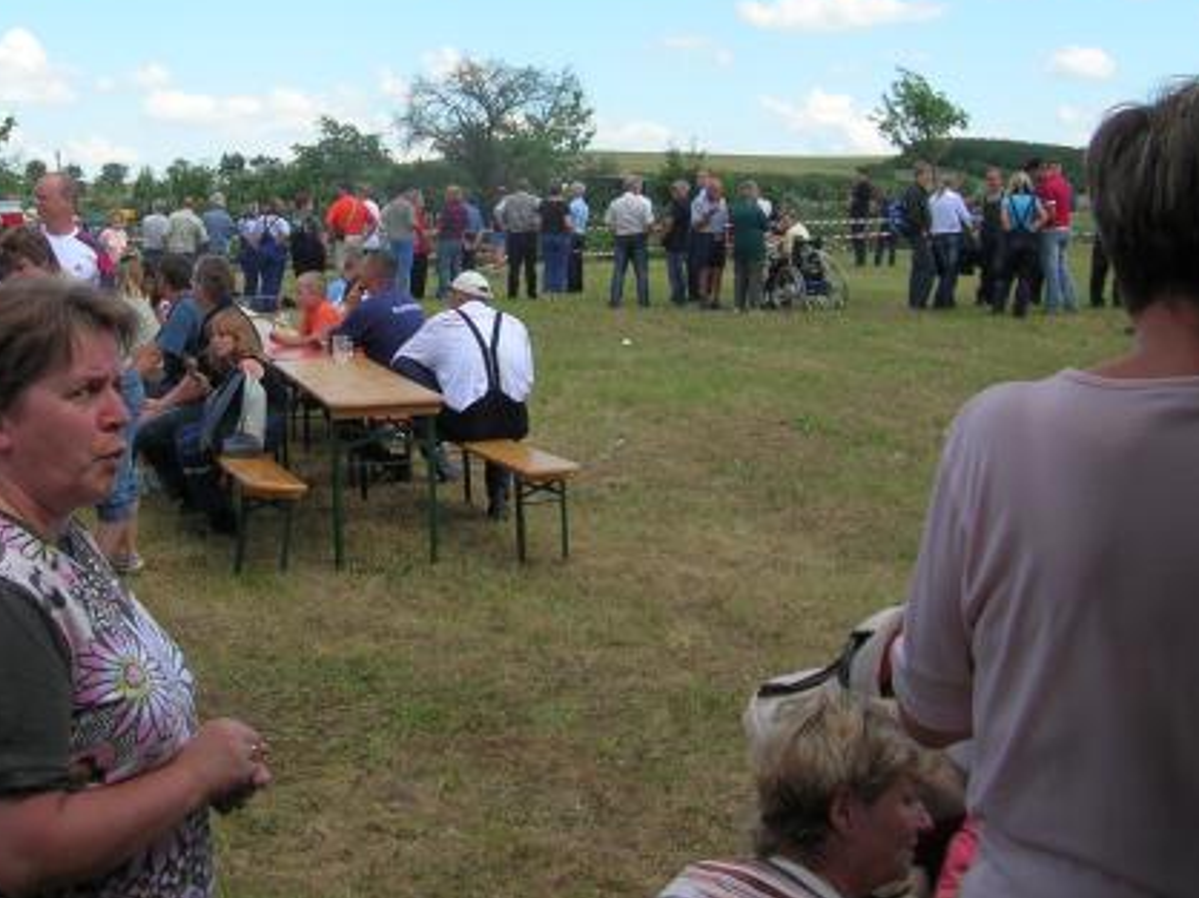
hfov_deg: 36.3
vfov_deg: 27.6
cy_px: 230
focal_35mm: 52
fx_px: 1800
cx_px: 367
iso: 50
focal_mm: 5.7
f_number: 4.9
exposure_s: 1/260
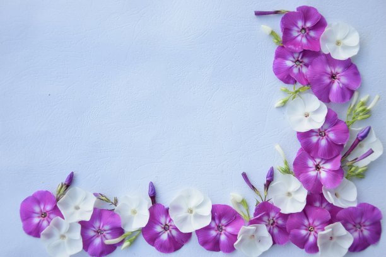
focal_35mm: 52
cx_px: 193
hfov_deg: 37.9
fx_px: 563
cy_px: 128
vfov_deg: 25.8
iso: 100
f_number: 4.5
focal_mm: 35
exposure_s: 1/100
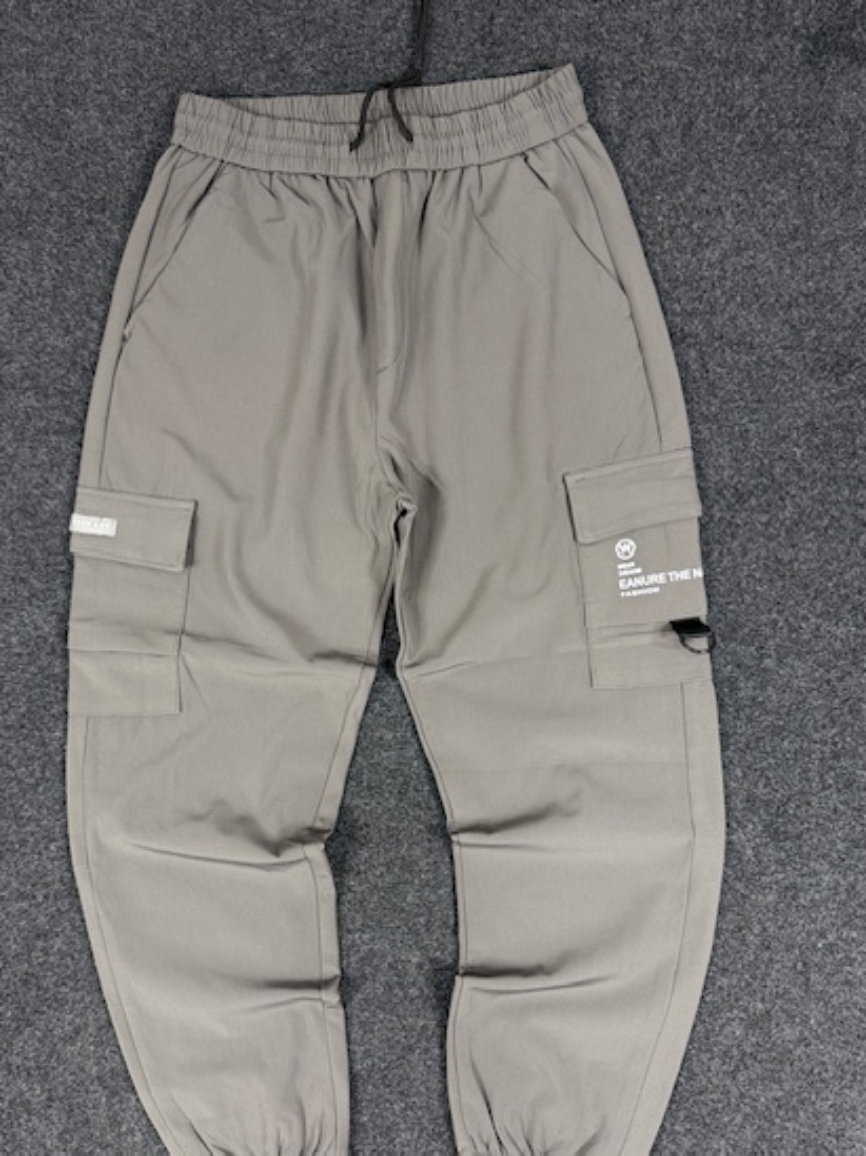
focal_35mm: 28
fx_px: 935
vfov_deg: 63.3
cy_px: 638
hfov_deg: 49.6
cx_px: 392
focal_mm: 6.76
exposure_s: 1/100
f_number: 1.78
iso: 200
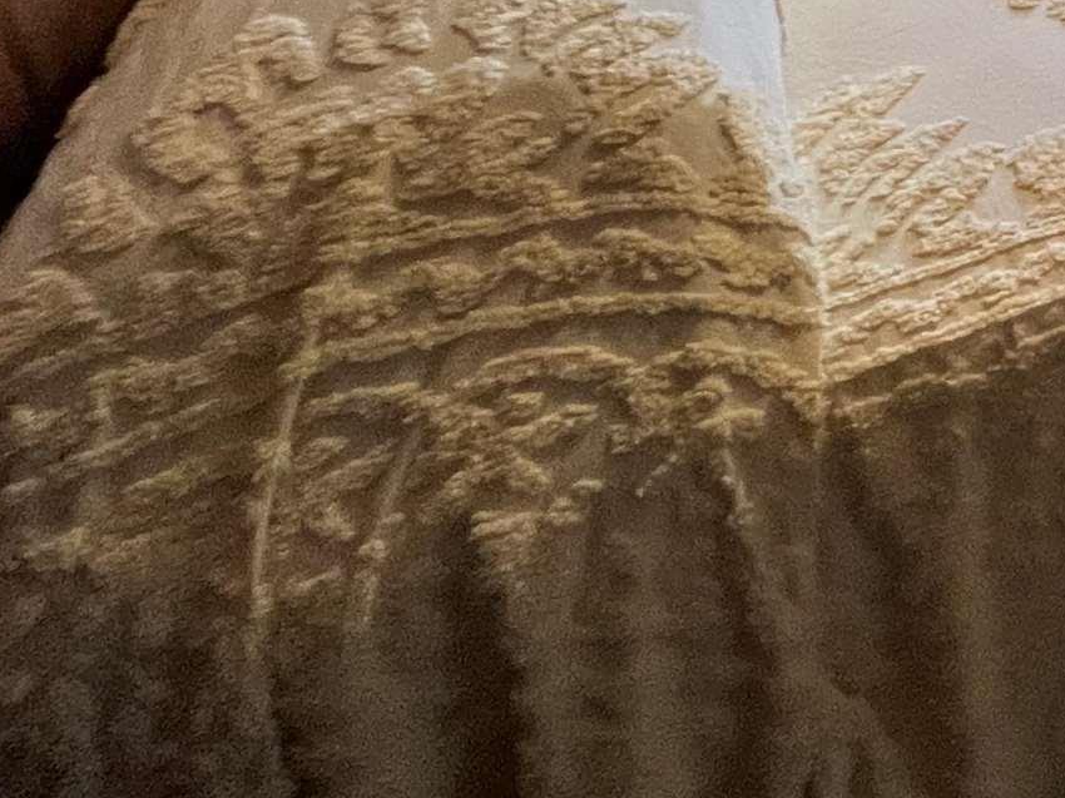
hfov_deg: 25.3
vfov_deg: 23.0
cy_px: -485
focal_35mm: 47
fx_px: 1446
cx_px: 1734
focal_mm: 1.57
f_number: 1.8
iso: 400
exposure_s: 1/60
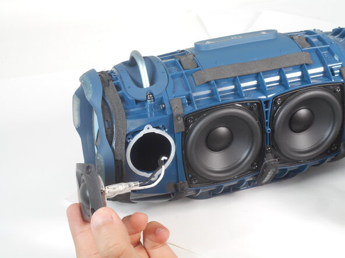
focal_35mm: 59
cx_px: 172
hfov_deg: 32.7
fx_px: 588
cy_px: 129
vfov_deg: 24.8
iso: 200
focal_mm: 10.5
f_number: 5.1
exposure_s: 1/30
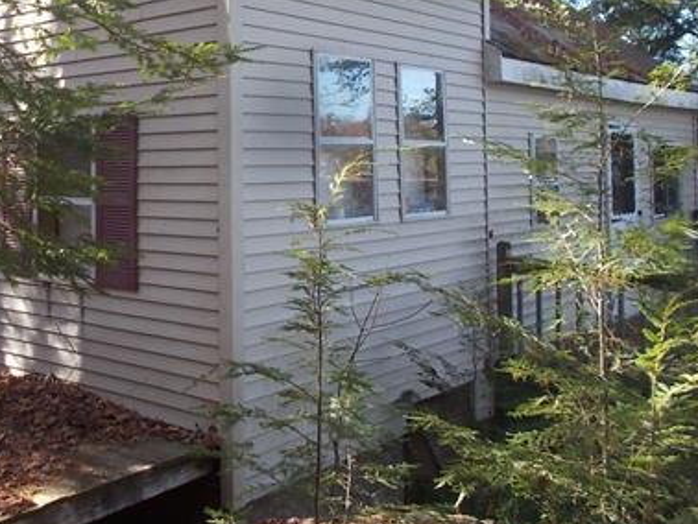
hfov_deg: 42.3
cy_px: 101
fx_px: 888
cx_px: 225
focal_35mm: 44
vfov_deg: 32.0
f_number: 3.2
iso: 80
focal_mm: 4.6
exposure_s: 1/125
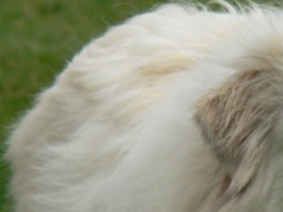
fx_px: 7950
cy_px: 196
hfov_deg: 2.0
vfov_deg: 1.5
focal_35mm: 973
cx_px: 262
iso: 80
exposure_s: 1/500
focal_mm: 72
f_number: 4.6
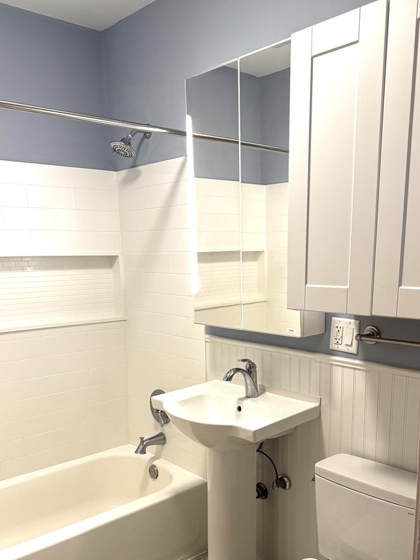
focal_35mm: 32
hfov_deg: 44.1
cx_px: 229
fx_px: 517
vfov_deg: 55.7
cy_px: 371
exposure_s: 1/120
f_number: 1.78
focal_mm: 6.76
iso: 160
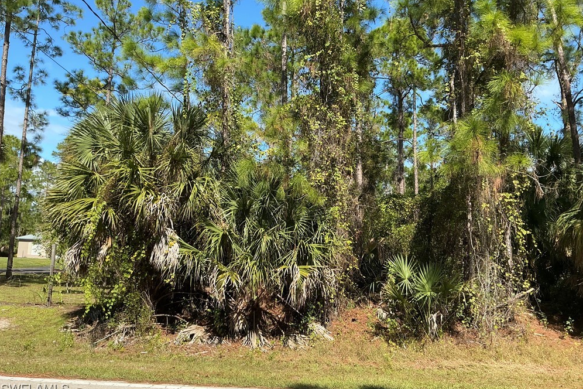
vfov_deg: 42.3
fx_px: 502
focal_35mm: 31
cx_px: 297
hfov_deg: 60.3
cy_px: 177
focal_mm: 3
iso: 25
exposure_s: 1/962
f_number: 1.8
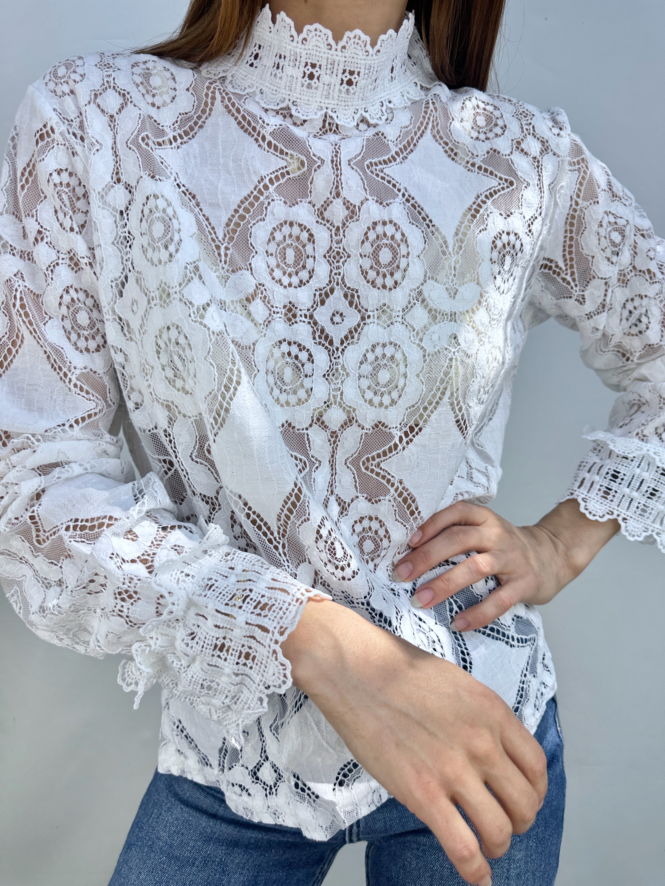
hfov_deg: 56.8
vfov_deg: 71.6
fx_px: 615
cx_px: 332
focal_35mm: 24
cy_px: 443
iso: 80
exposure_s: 1/779
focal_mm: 6.86
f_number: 1.78
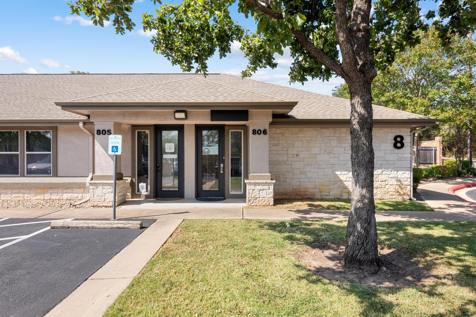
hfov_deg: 81.2
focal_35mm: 21
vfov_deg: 59.5
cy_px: 158
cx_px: 238
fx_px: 278
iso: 2000
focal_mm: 21
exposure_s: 1/320
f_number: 16
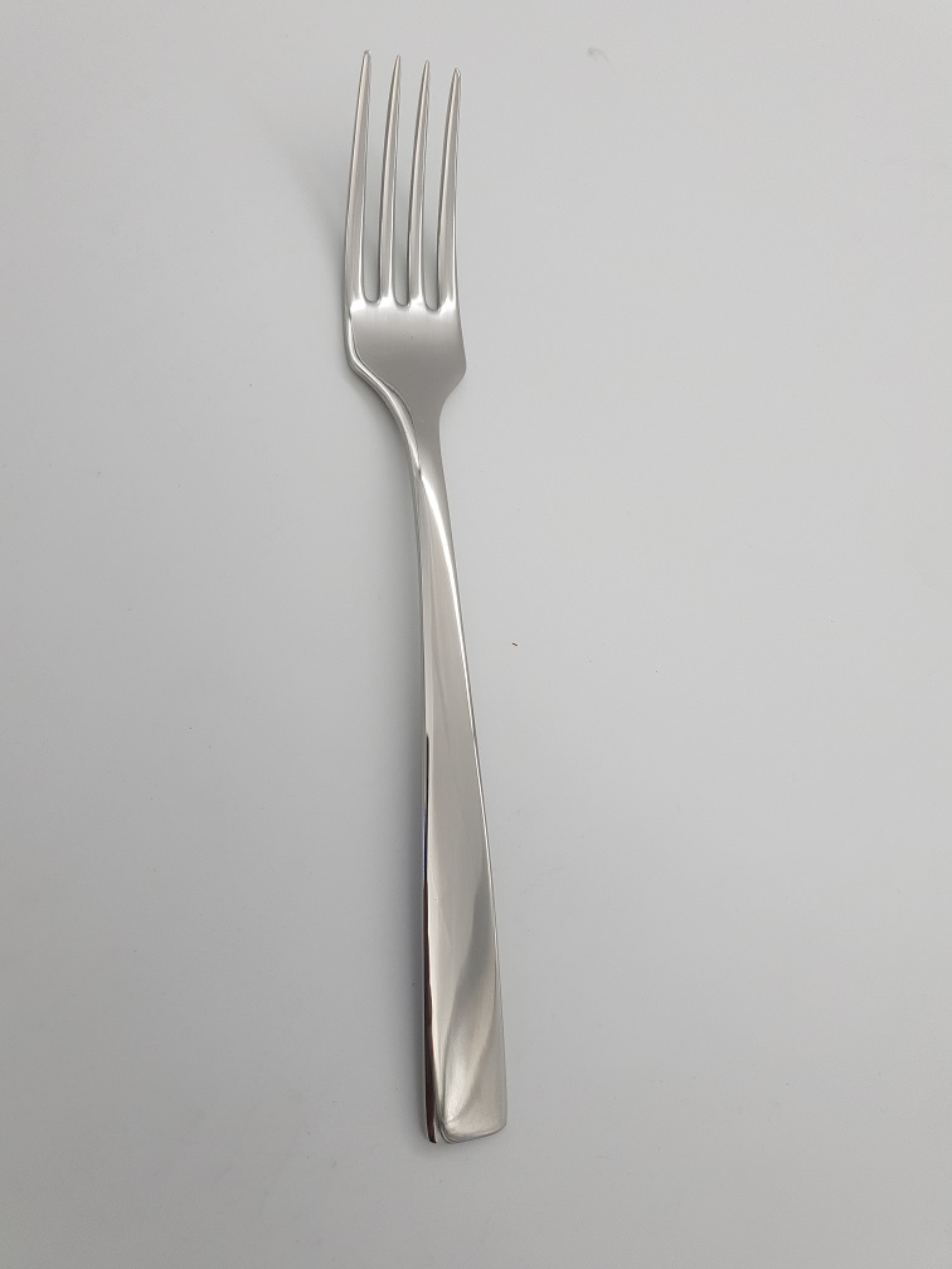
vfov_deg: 67.3
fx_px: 953
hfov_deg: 53.1
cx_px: 476
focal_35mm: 26
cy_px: 634
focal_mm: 4.32
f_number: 1.5
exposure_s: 1/456
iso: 50
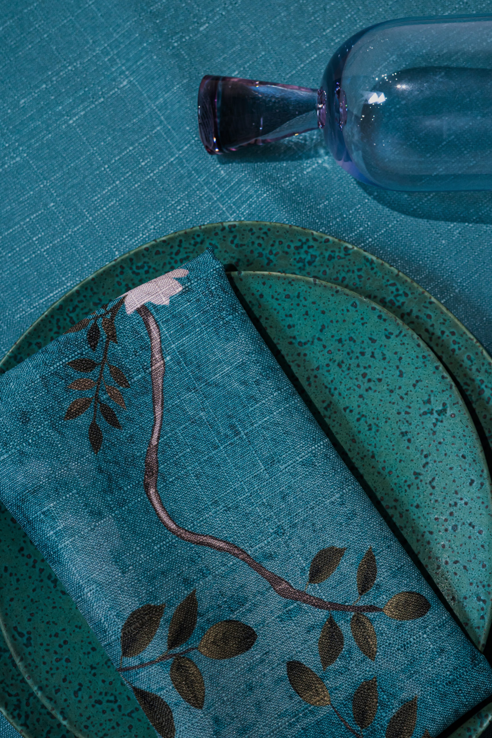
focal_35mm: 50
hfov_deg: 27.0
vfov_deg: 39.6
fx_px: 1025
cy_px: 369
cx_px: 246
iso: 500
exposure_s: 1/100
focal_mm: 50
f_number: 5
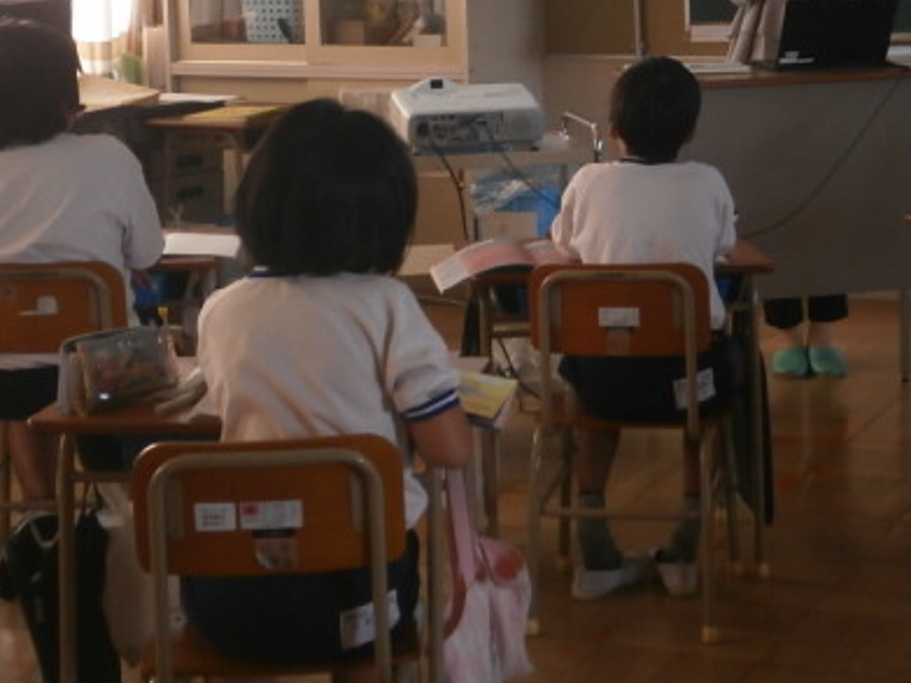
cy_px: 140
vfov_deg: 18.9
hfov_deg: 25.3
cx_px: 569
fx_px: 2026
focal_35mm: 77
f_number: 3.4
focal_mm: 8.3
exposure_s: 1/40
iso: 160
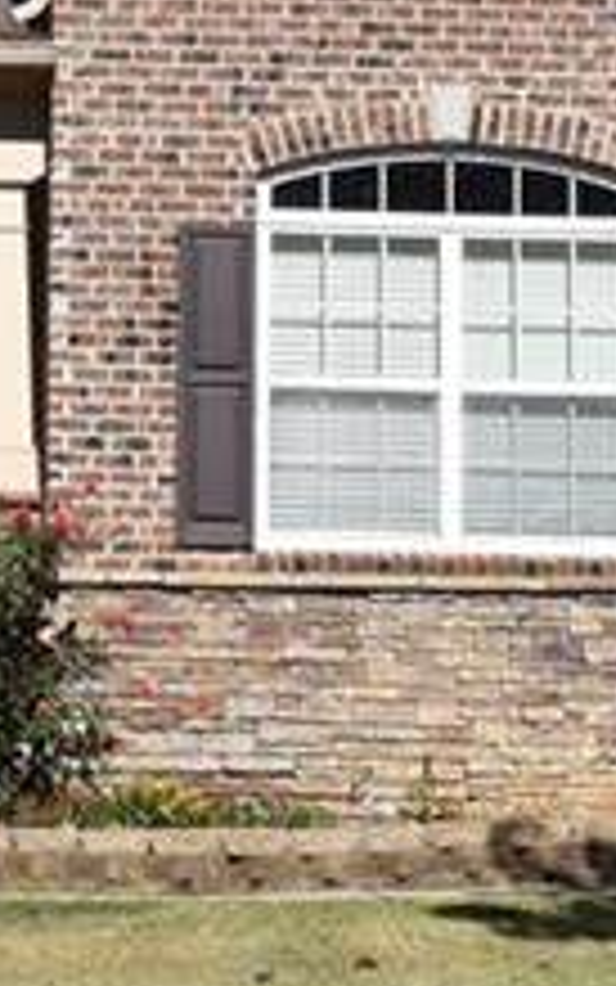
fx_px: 4214
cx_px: -18
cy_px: -72
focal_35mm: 157
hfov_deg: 8.3
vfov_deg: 13.1
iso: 200
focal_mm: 22
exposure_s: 1/500
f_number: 11
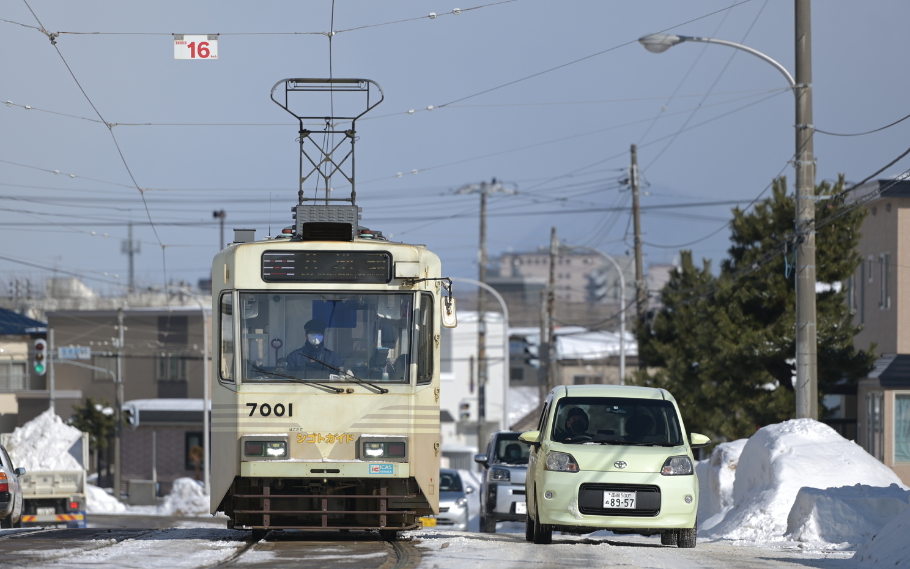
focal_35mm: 204
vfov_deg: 6.4
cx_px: 455
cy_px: 290
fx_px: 5059
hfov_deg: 10.3
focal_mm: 200
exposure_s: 1/2000
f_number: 2.8
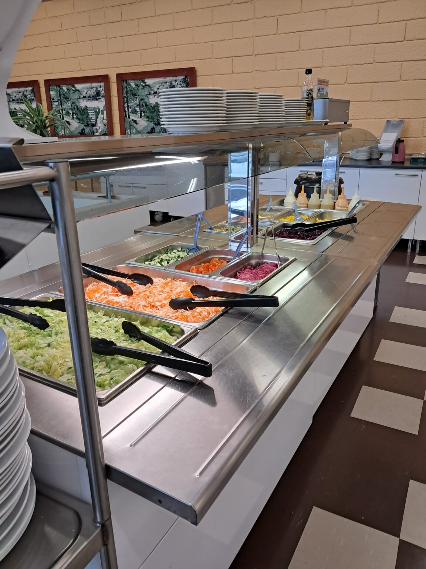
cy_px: 284
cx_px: 213
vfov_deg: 65.3
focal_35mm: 27
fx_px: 443
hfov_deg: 51.4
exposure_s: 1/50
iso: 160
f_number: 1.8
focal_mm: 4
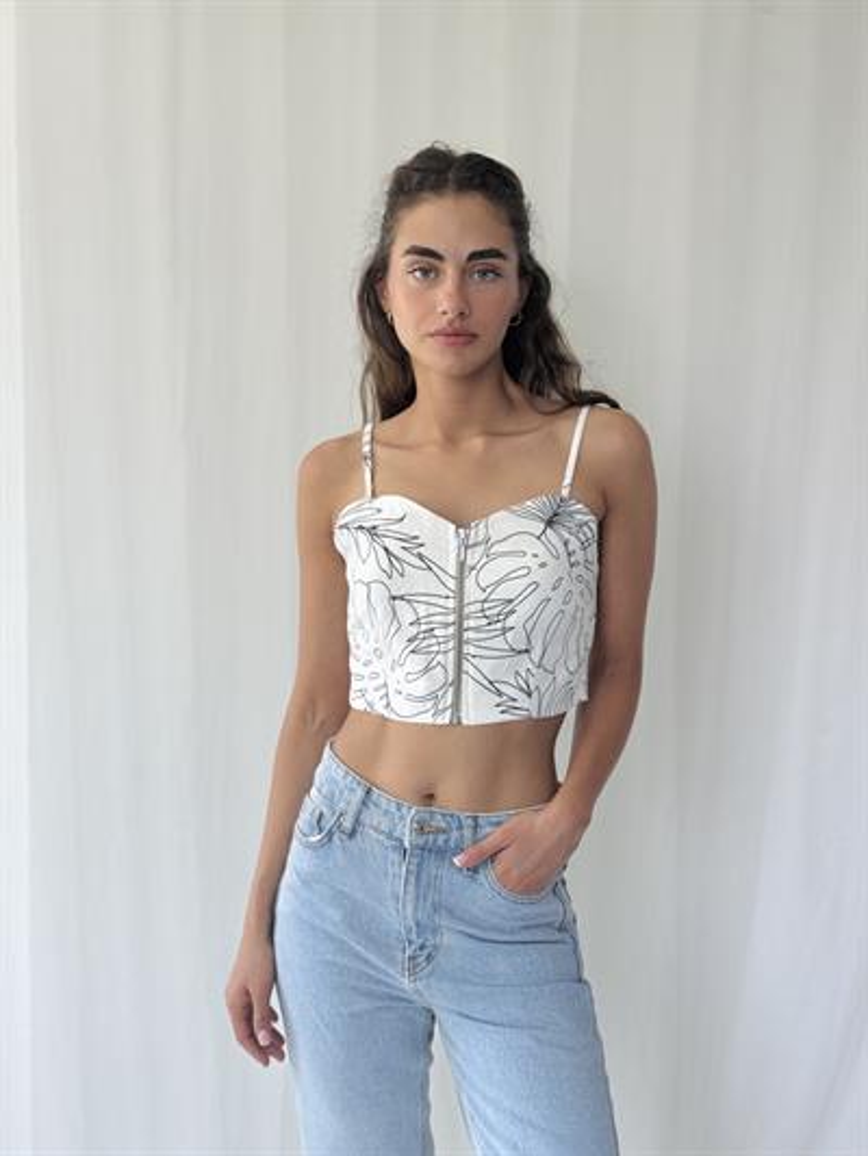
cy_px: 578
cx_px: 434
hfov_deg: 30.3
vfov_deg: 39.6
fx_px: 1604
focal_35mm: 48
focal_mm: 6.76
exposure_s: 1/161
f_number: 1.78
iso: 64
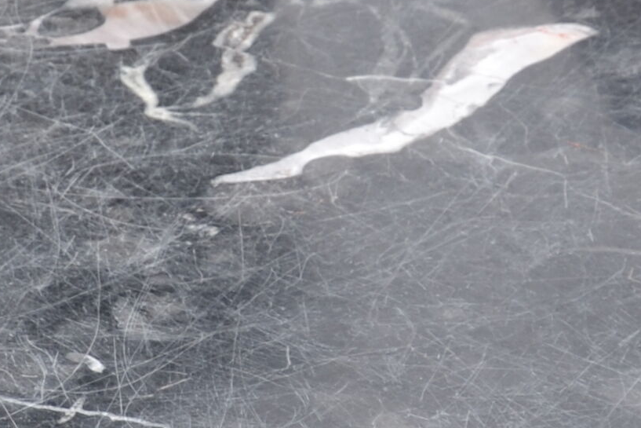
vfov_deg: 6.2
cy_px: 485
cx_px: -73
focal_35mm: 220
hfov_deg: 9.3
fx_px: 3918
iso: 100
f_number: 8
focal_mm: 26
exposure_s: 1/250
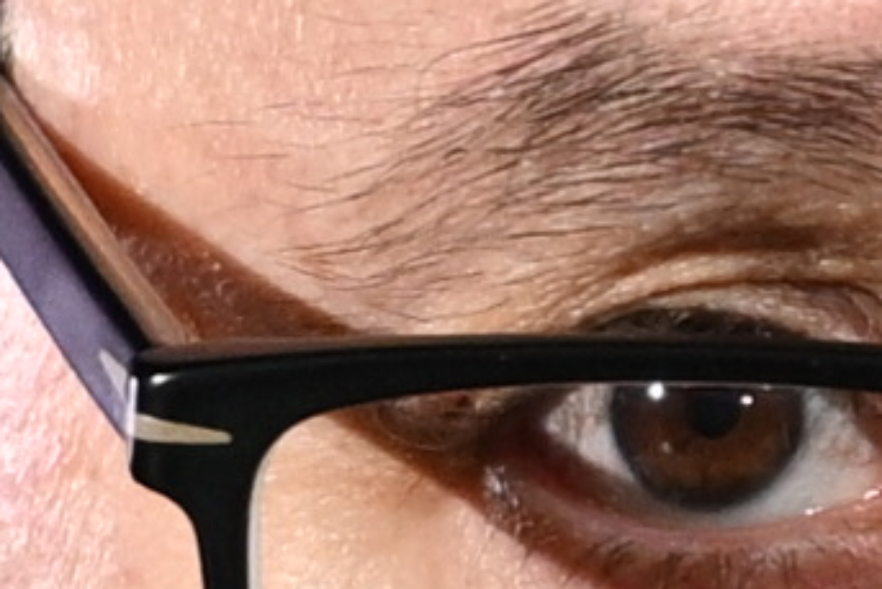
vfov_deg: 1.0
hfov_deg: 1.5
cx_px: -746
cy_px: 944
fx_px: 34680
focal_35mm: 1415
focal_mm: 200
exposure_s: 1/400
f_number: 4
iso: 1000
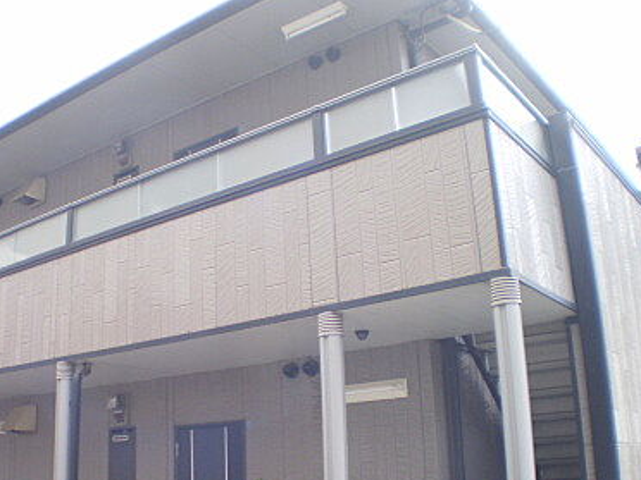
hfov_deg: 30.8
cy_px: 286
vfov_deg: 23.6
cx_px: 179
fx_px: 1148
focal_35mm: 62
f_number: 3.1
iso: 64
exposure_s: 1/160
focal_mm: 6.3
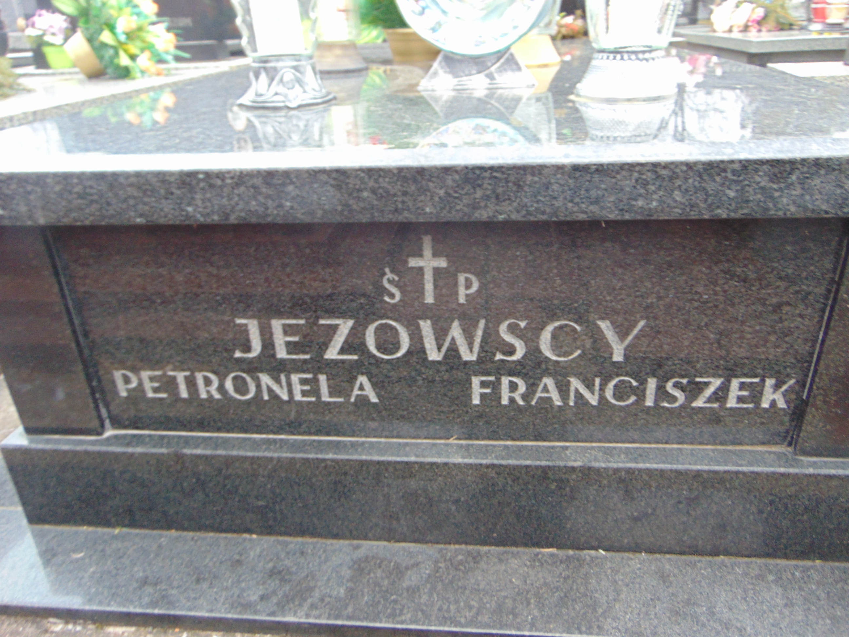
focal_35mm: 25
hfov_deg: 69.4
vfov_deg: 54.9
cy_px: 318
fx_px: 613
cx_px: 424
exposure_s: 1/30
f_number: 3
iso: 160
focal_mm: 4.5
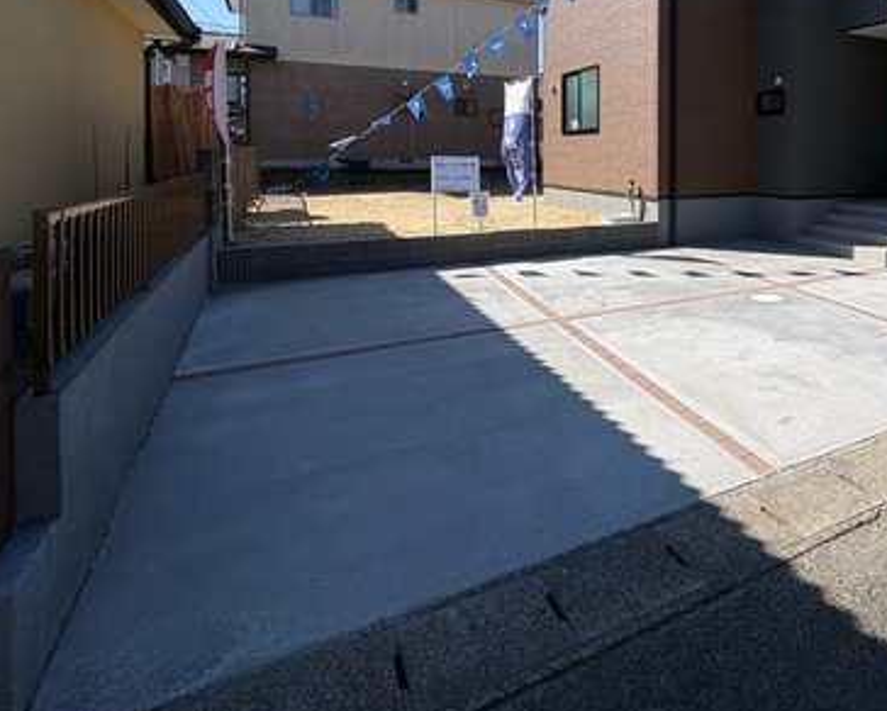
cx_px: 680
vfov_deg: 55.5
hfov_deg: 65.3
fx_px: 631
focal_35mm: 24
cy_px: 163
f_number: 2.2
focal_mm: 2.22
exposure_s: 1/1709
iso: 50
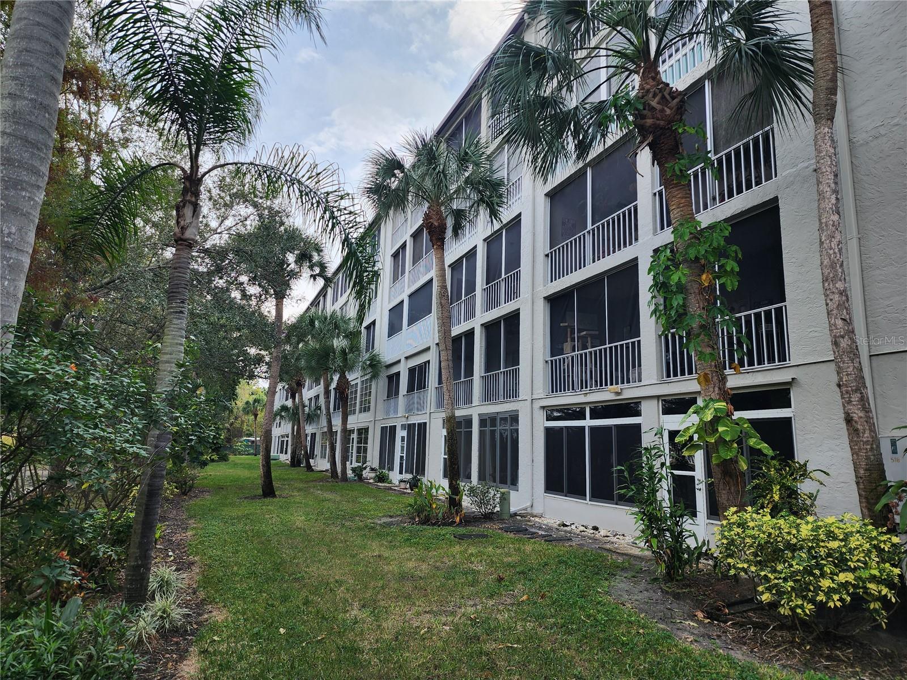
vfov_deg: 58.9
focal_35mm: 23
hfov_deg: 73.9
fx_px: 603
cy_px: 340
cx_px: 454
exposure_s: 1/255
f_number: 1.8
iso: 12
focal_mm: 6.4
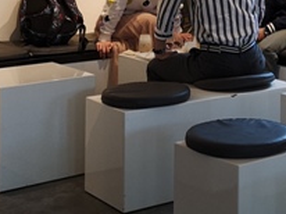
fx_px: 867
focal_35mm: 105
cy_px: -81
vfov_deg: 13.5
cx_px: 296
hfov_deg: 18.2
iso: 80
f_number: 1.8
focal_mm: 3.95
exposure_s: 1/50
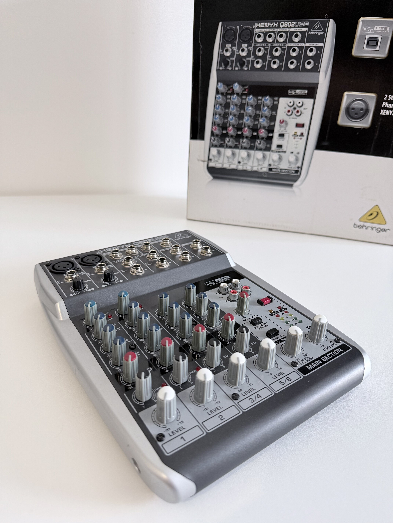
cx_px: 196
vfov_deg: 71.6
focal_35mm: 24
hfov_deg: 56.8
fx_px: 363
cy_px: 262
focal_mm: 6.76
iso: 250
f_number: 1.78
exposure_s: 1/60
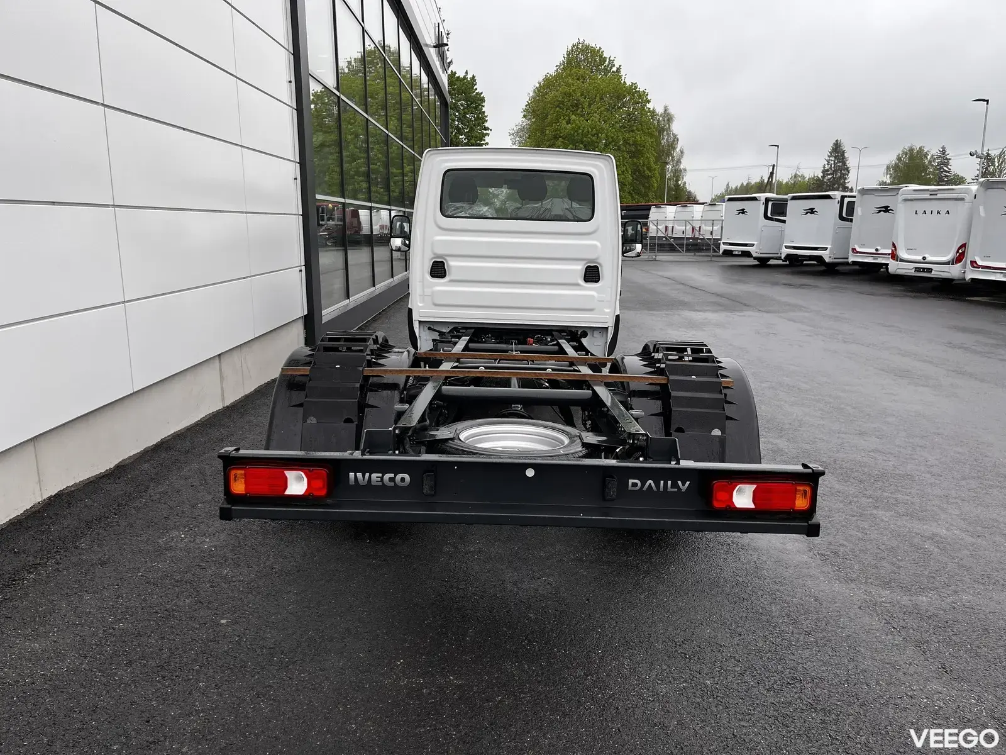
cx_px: 503
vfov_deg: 53.1
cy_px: 378
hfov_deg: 67.3
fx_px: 756
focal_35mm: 26
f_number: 1.6
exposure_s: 1/577
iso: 50
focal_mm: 5.1
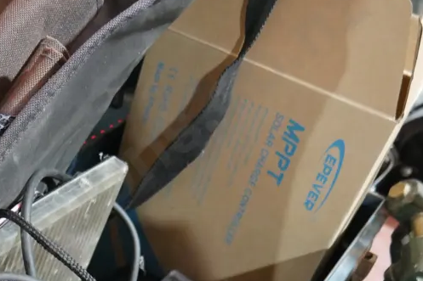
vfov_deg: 22.0
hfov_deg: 31.2
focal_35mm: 60
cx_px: 11
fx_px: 705
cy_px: 259
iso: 3200
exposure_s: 1/50
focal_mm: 14
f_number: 3.5
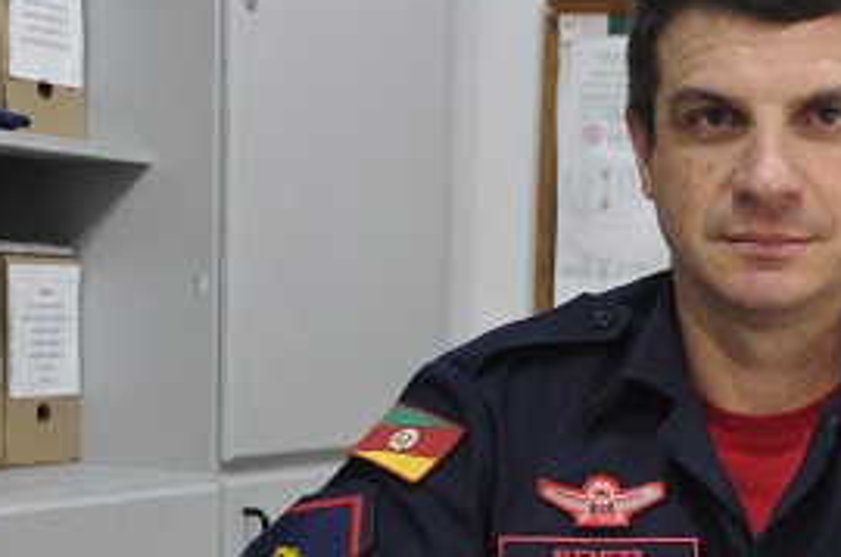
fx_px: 1866
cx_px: 794
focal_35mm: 80
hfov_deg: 24.5
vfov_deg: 16.8
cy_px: 479
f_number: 3.8
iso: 3200
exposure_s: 1/50
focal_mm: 24
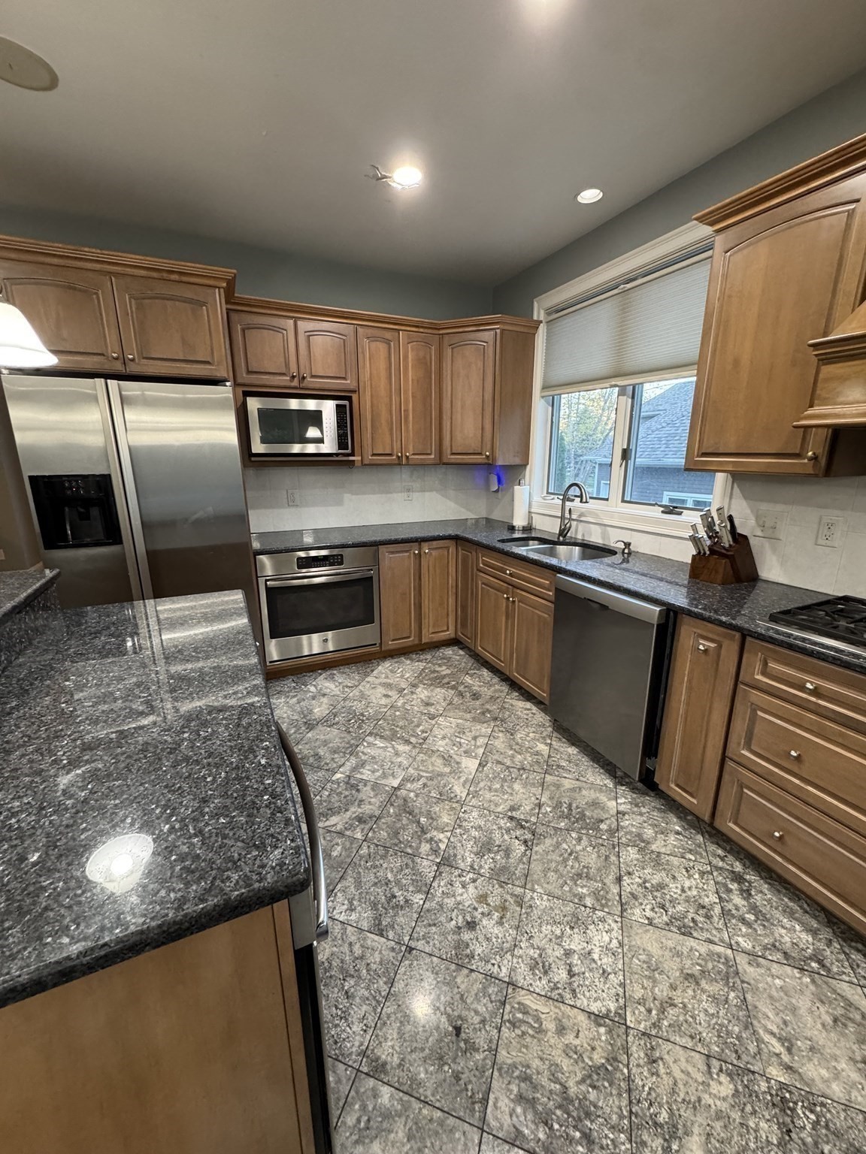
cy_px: 577
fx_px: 467
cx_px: 433
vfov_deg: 102.1
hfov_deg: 85.7
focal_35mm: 14
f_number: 2.2
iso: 320
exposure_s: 1/60
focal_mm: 2.22
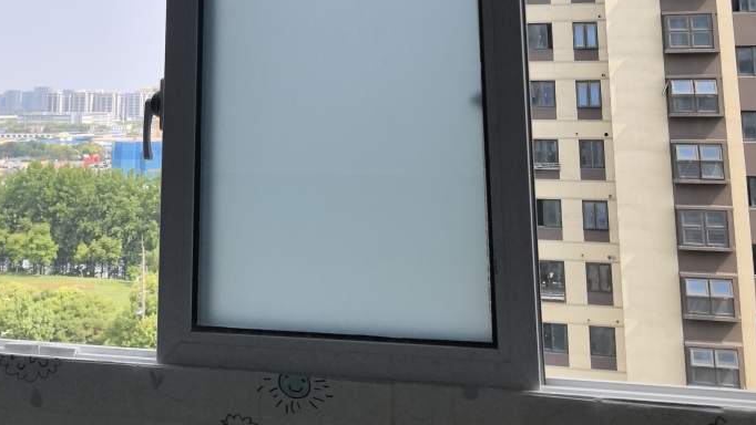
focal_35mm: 46
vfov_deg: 24.3
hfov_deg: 44.5
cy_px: -38
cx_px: 325
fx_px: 922
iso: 50
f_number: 2
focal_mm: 6.98
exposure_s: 1/1389
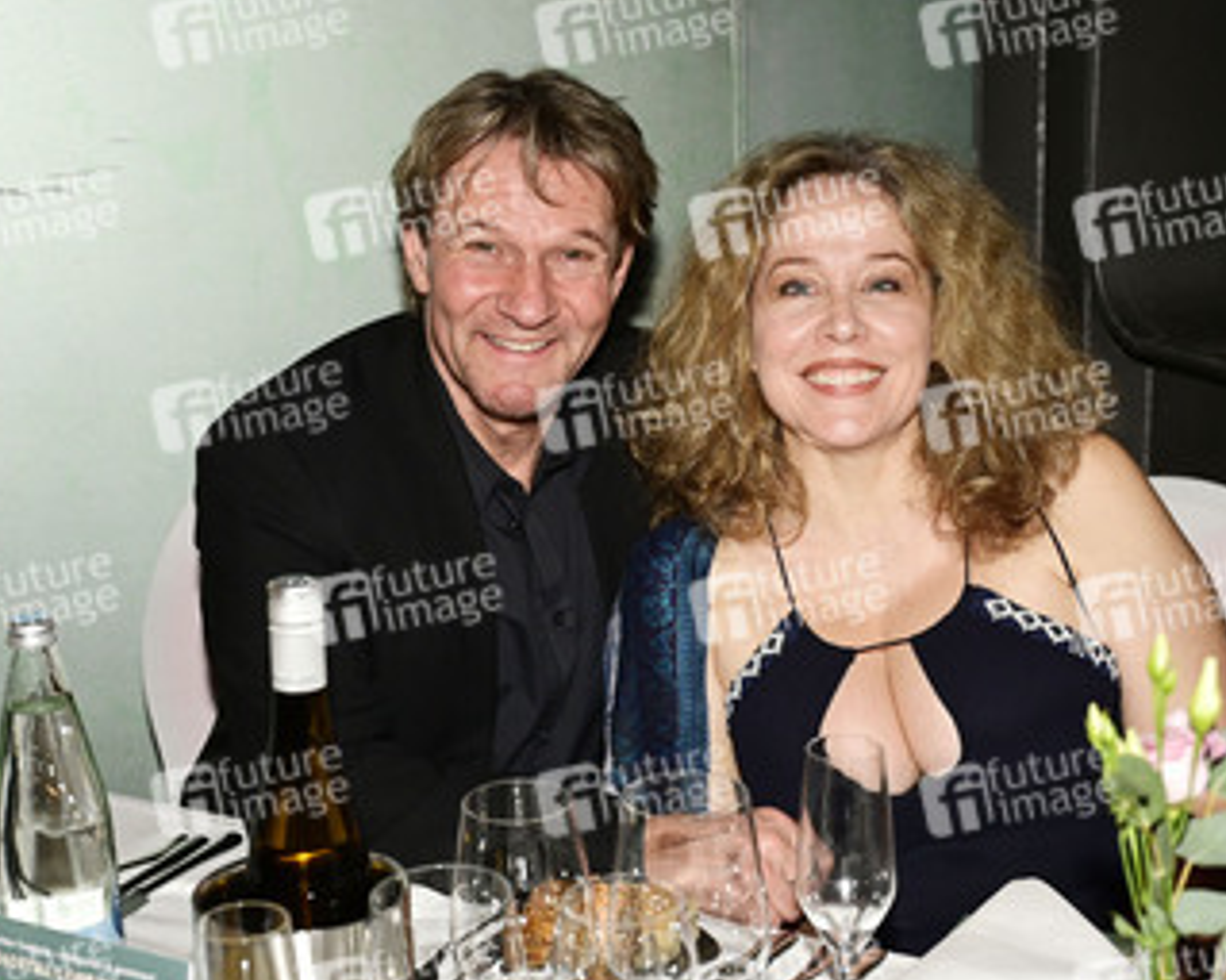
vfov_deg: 28.6
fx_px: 1923
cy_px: 503
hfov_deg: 35.3
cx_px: 686
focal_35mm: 53
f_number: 5
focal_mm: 40
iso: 2000
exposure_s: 1/200
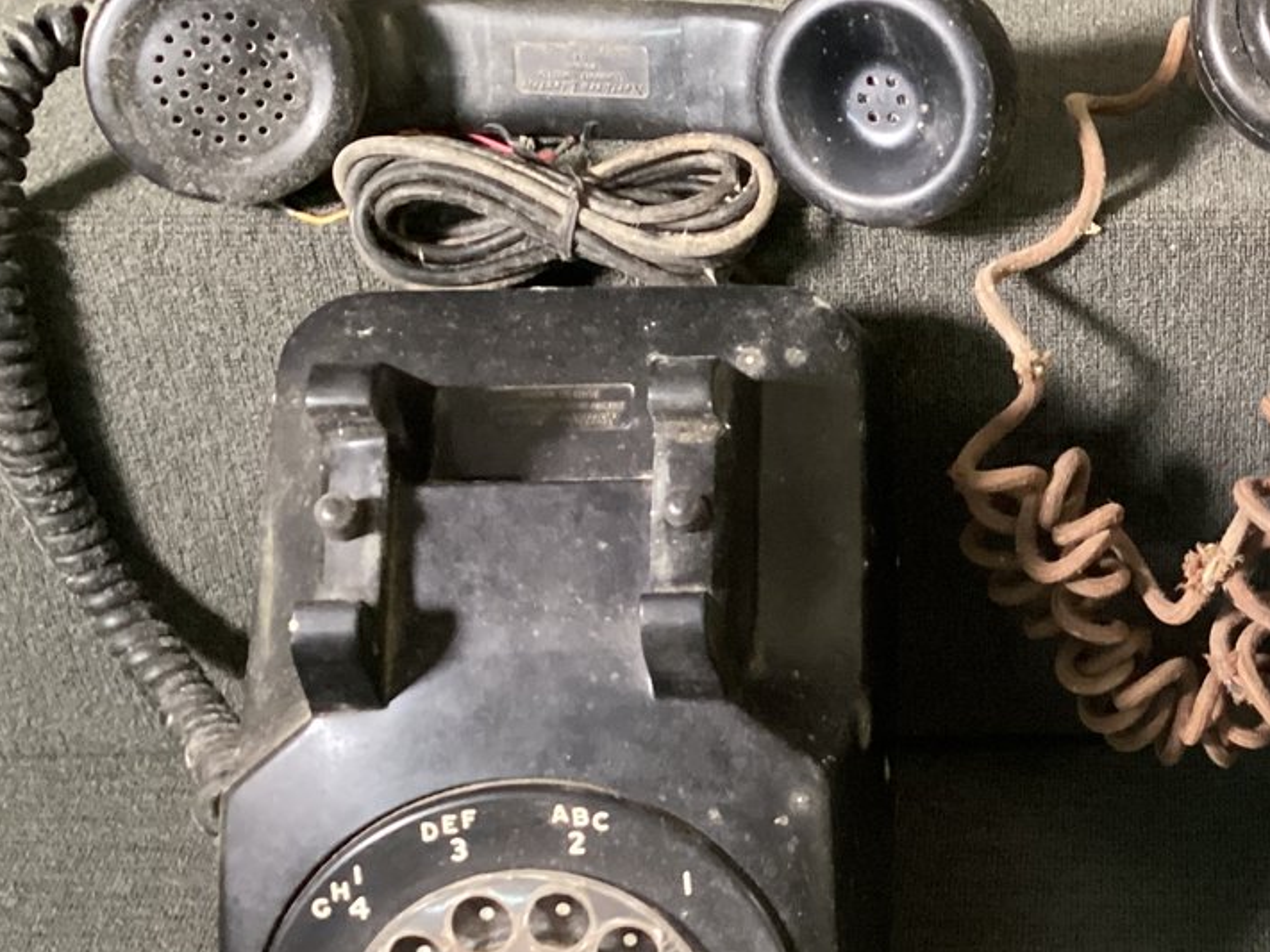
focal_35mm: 66
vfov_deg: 22.2
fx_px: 2421
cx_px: 1224
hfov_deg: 27.9
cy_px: 440
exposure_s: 1/30
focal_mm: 3.3
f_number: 2.4
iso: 500
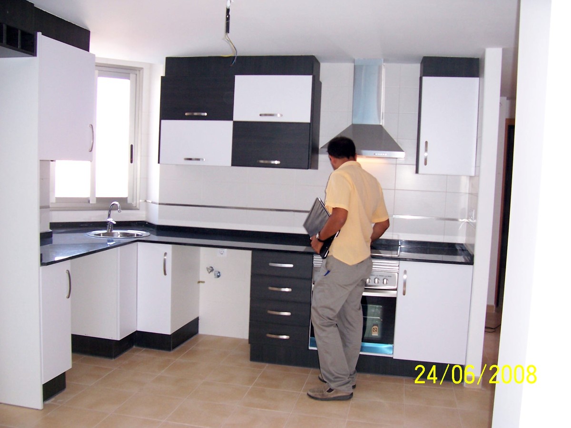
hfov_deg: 54.0
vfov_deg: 41.8
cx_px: 286
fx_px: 561
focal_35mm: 34
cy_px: 214
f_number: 2.7
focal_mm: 5.6
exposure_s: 1/60
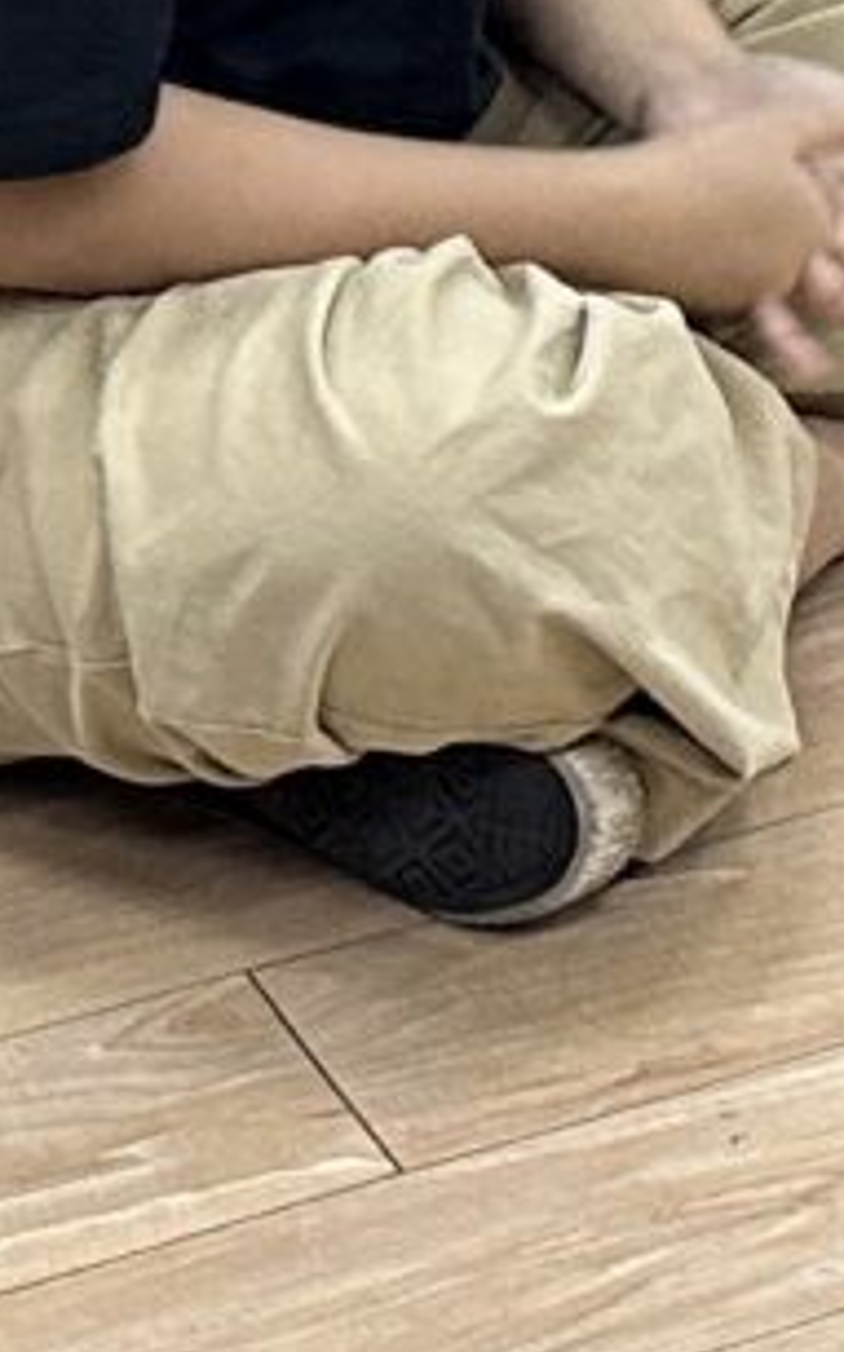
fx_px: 7846
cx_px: 2735
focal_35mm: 213
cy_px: -954
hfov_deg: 5.7
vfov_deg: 9.4
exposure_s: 1/100
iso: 200
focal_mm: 6.86
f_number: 1.78
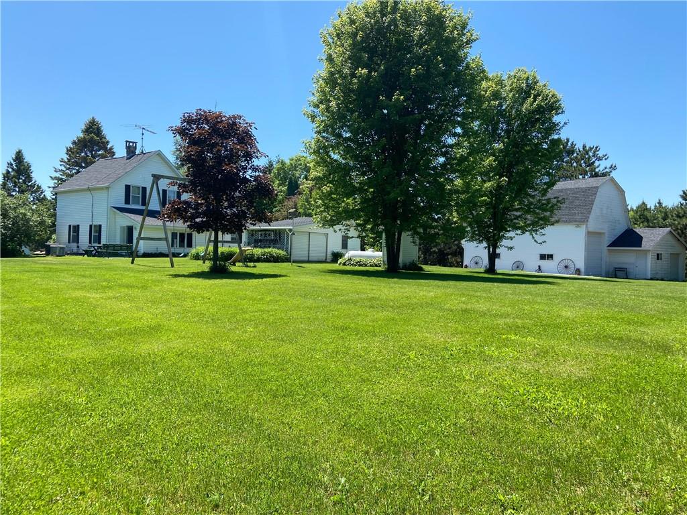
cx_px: 344
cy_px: 258
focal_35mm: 26
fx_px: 516
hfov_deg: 67.3
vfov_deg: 53.1
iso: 32
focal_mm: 4.25
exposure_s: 1/1727
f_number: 1.8
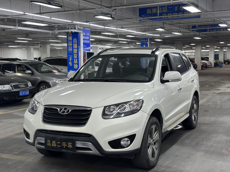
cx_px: 115
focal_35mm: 48
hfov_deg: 39.7
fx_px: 319
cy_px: 86
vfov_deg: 30.3
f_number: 1.78
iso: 50
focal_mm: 6.86
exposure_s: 1/50
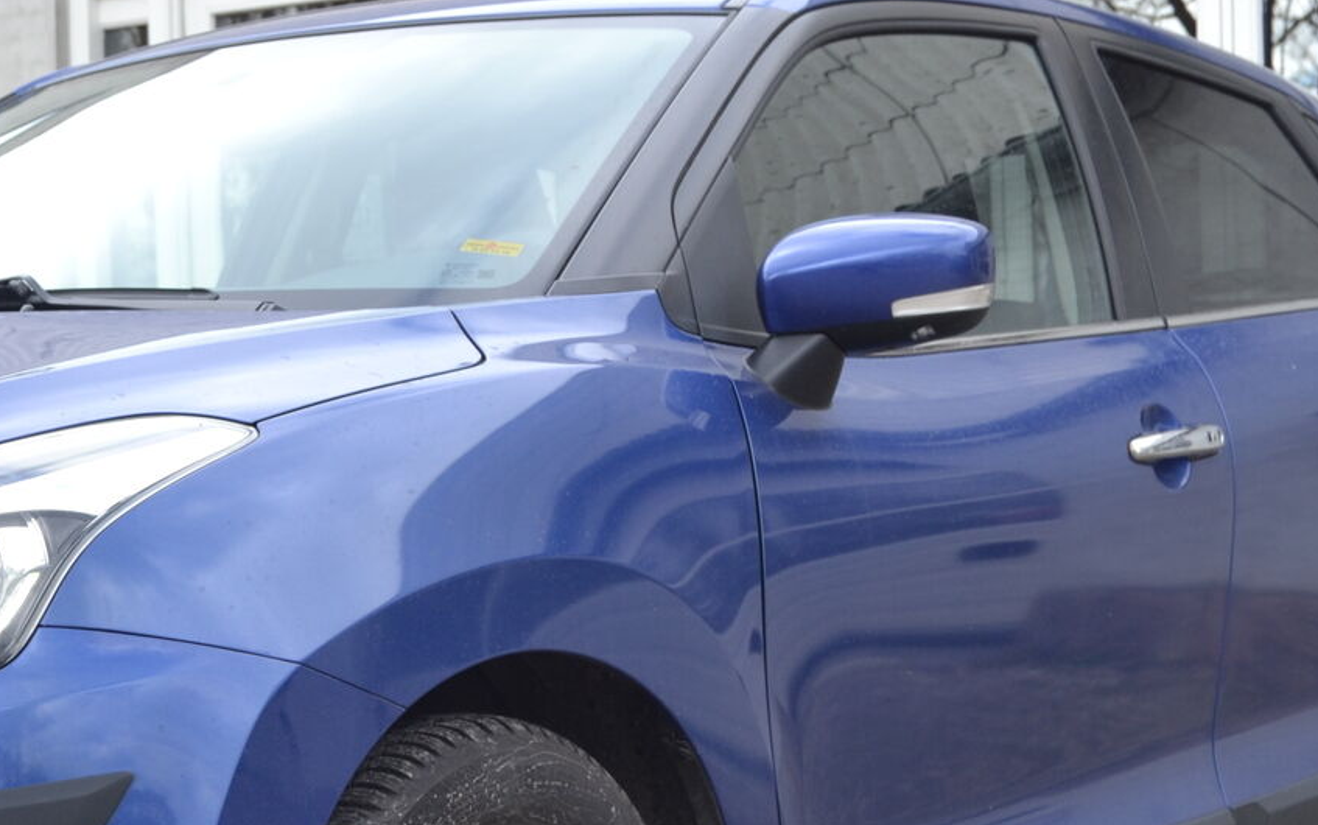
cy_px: 568
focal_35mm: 97
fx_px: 3485
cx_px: 280
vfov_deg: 13.5
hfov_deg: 21.2
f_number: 5.6
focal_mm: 28
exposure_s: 1/125
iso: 110
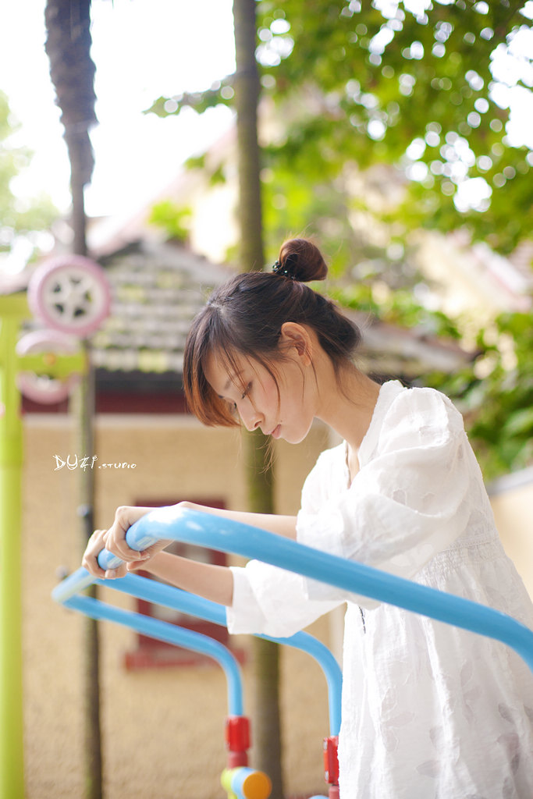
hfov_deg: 27.0
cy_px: 400
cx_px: 266
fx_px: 1110
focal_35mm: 50
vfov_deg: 39.6
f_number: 2
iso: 200
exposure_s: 1/320
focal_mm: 50
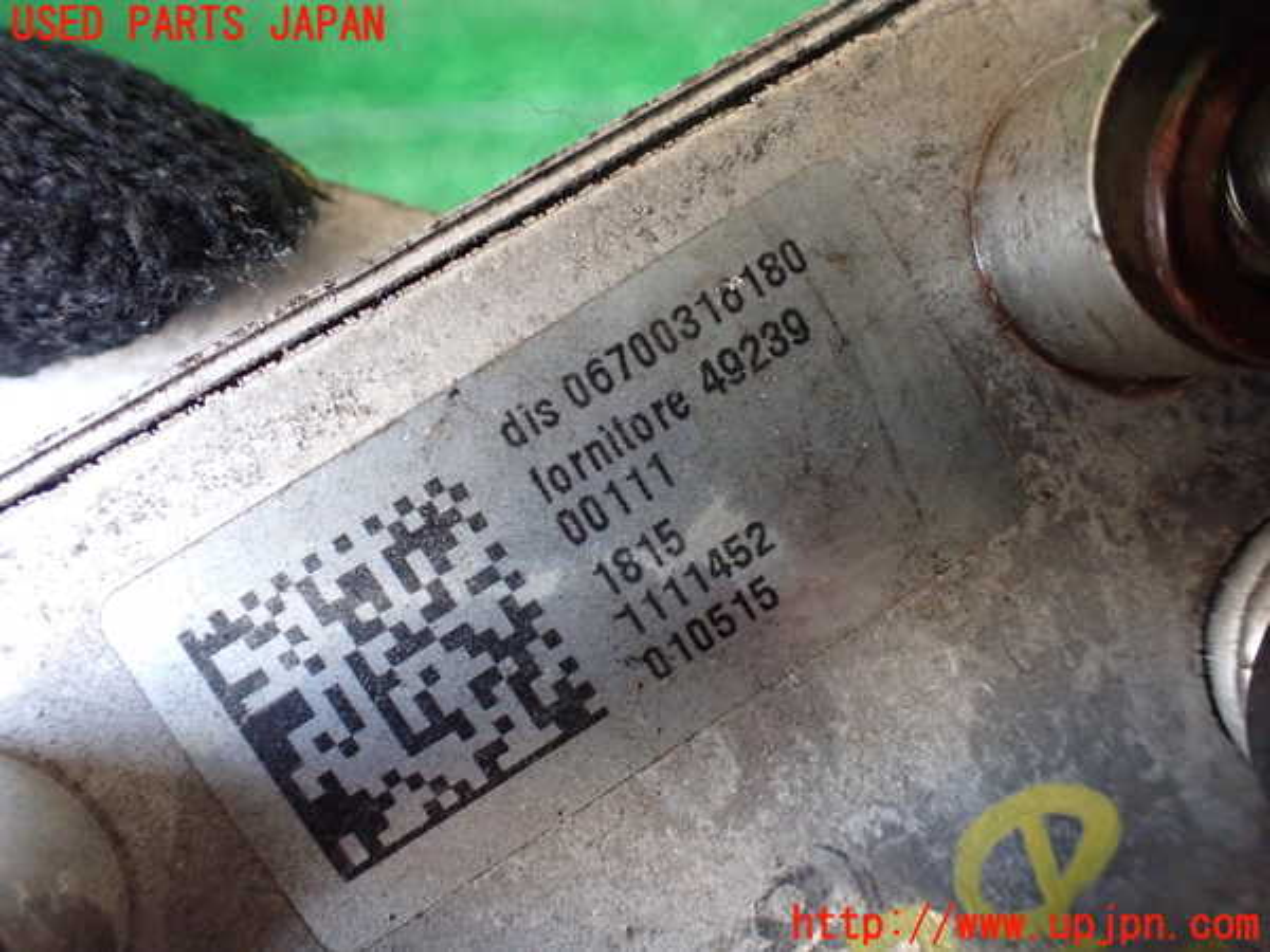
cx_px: 635
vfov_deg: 46.8
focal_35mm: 30
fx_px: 1101
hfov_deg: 60.0
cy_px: 476
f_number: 2.3
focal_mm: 5.4
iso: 800
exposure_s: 1/125
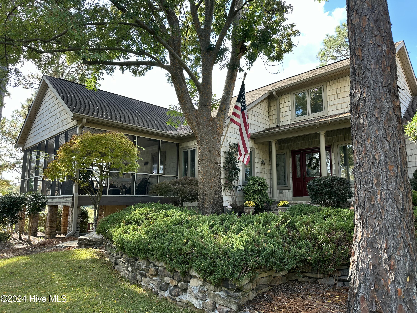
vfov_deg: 56.8
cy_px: 156
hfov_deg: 71.6
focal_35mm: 24
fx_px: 289
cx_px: 208
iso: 80
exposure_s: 1/288
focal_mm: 6.86
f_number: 1.78
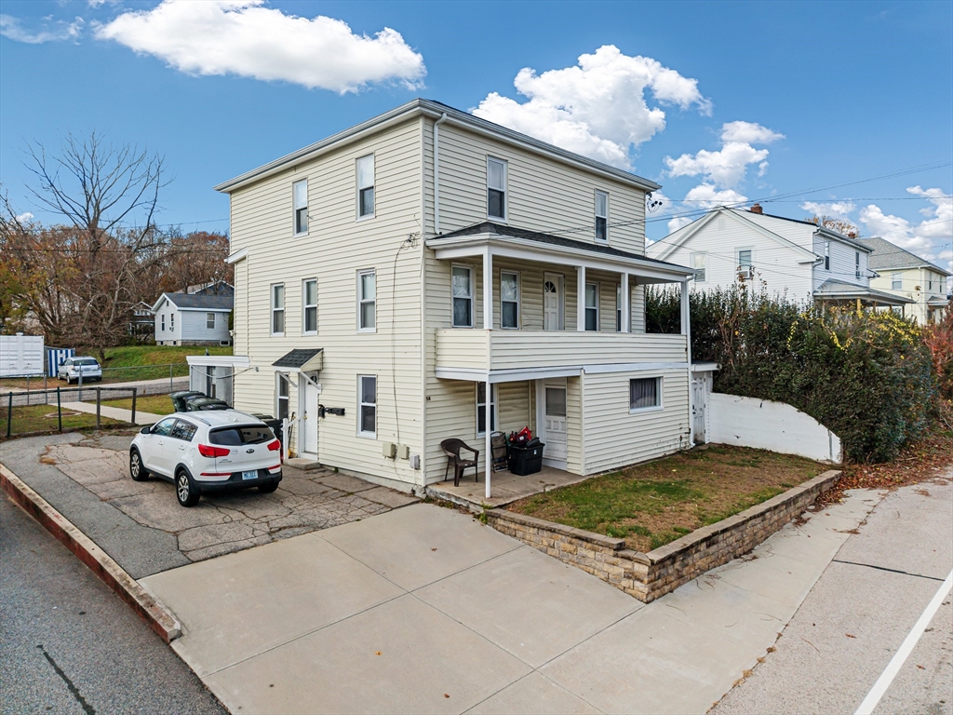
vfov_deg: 56.8
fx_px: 661
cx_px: 476
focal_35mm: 24
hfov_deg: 71.6
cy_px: 358
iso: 290
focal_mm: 8.67
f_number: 1.8
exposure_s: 1/3200
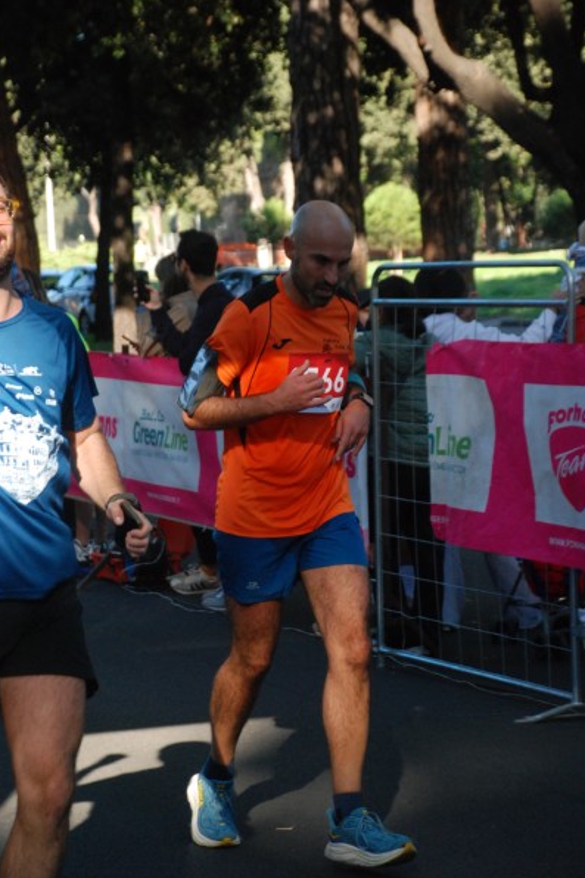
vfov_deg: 18.0
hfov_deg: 12.1
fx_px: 2768
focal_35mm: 114
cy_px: 439
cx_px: 291
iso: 1000
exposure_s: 1/500
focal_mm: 75
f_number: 5.6
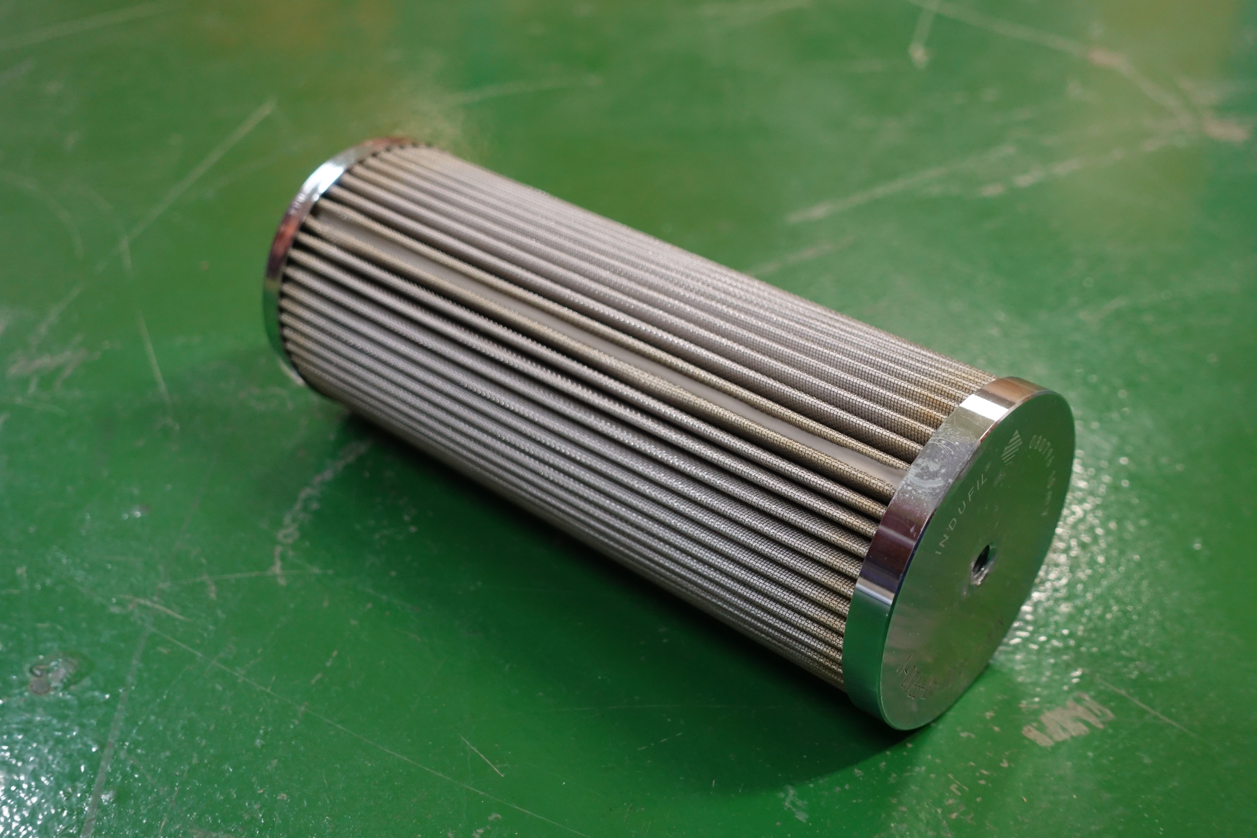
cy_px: 417
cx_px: 627
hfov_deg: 46.4
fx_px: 1466
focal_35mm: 42
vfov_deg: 31.9
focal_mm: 14.9
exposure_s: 1/25
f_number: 2.8
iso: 800
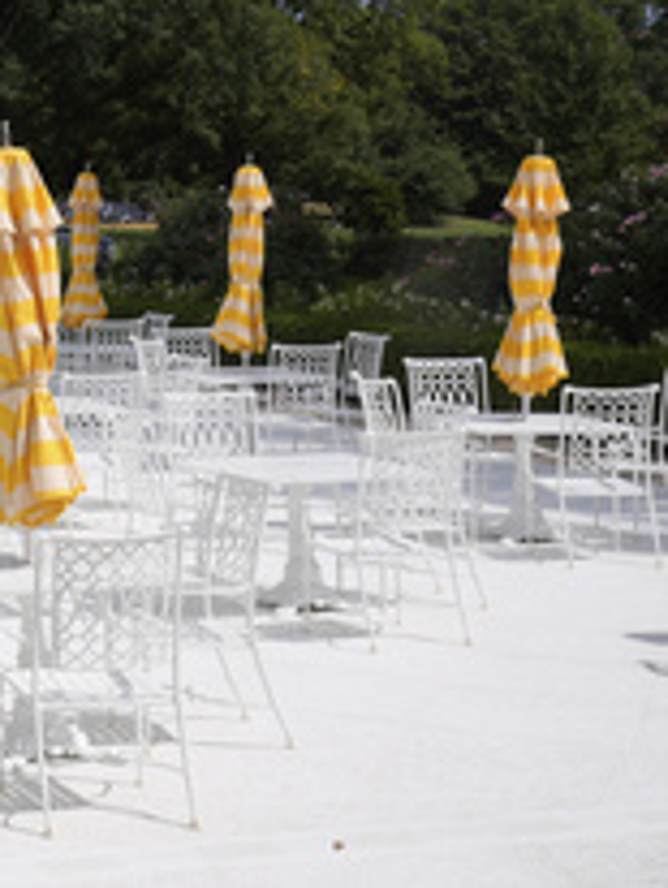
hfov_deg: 15.6
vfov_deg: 22.4
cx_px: -384
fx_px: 2208
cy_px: 157
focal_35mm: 86
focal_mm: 36
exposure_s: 1/400
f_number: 13
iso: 250
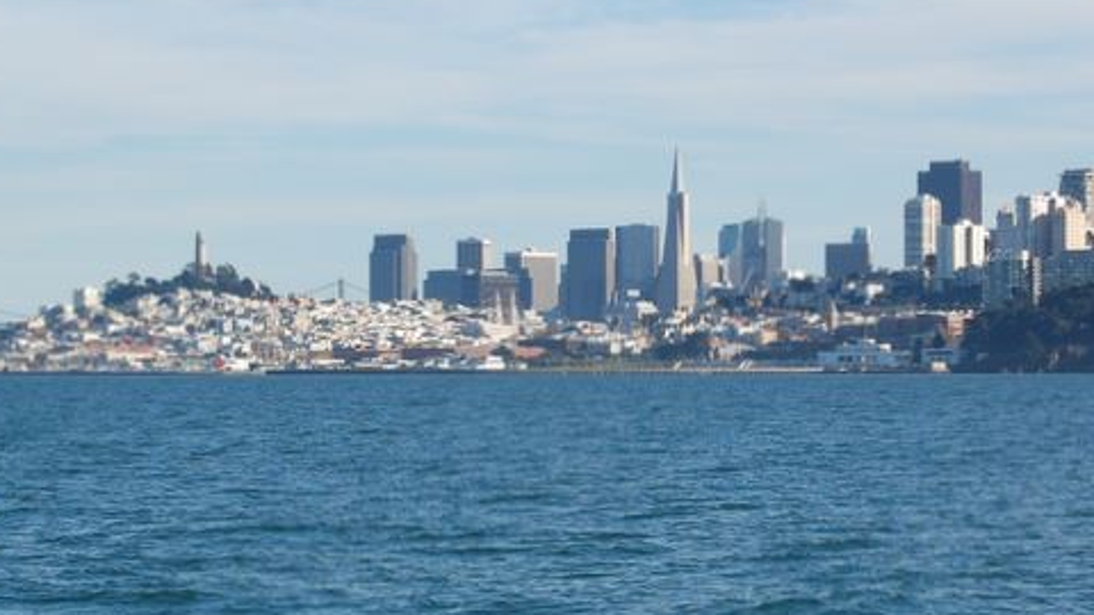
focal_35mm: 109
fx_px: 3162
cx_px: 588
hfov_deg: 19.6
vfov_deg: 11.1
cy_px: 203
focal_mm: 52
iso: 200
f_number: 9
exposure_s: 1/320
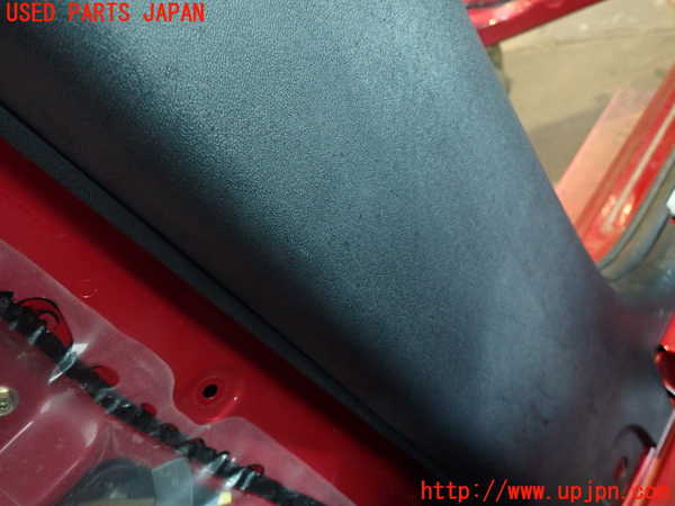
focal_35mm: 25
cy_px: 253
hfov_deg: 69.4
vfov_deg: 54.9
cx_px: 338
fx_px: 487
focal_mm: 4.5
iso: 500
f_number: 2
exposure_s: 1/30
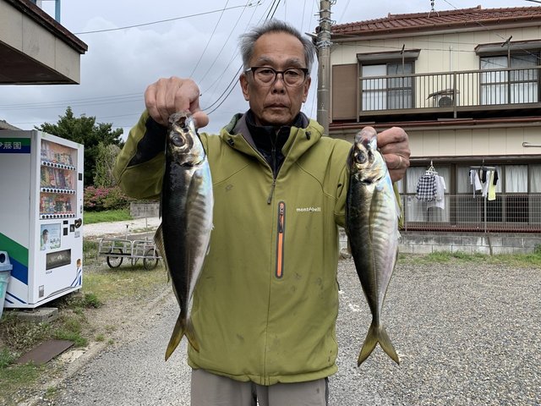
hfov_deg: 67.3
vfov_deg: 53.1
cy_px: 203
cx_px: 270
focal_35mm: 26
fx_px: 406
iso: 25
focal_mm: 4.25
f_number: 1.8
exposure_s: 1/1350
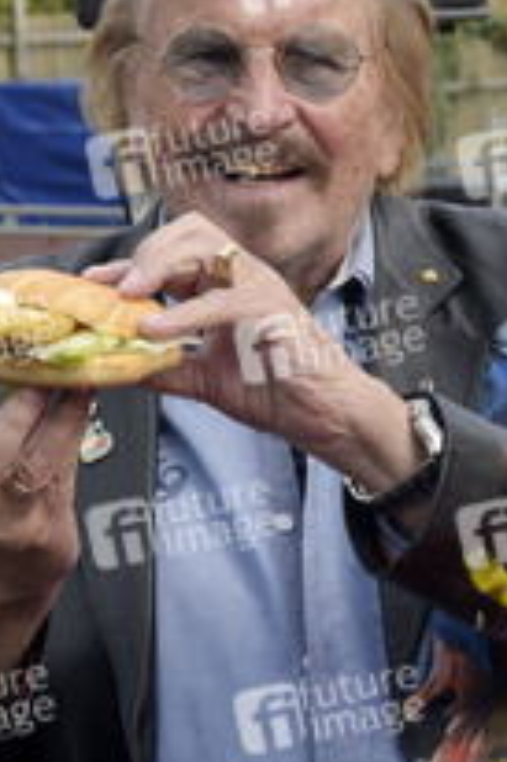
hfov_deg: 10.8
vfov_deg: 16.1
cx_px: 231
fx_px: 2687
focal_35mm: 127
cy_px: 248
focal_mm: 58
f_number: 7.1
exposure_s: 1/500
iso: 500
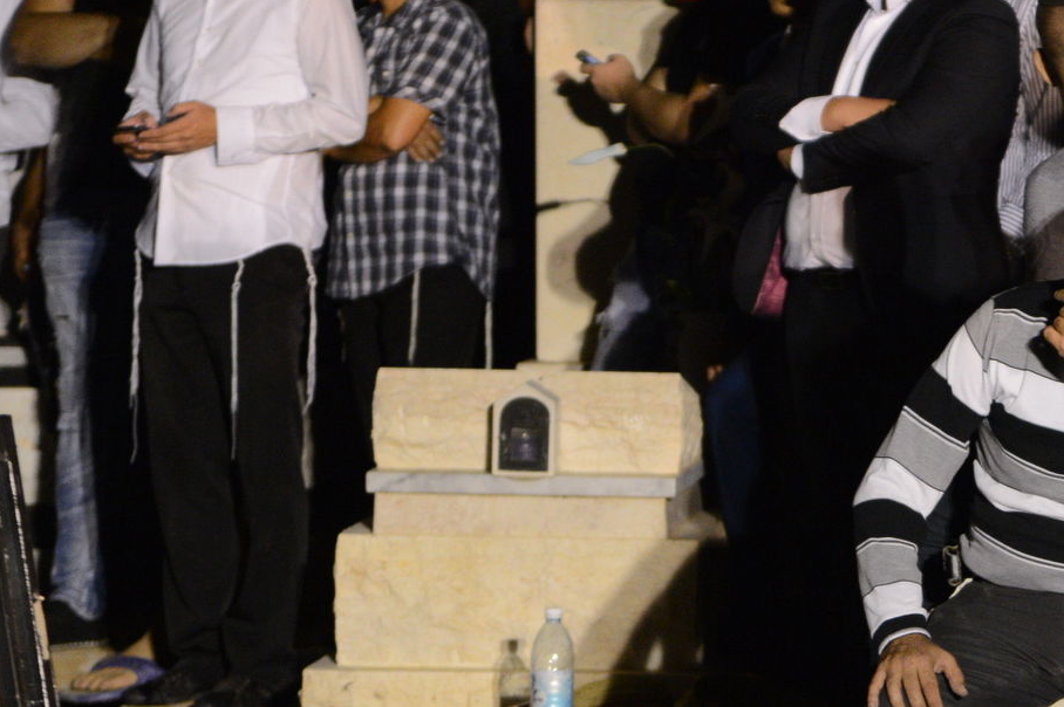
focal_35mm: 185
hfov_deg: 11.1
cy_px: 543
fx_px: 5464
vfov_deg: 7.4
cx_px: 723
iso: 2500
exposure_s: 1/50
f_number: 4
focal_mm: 120
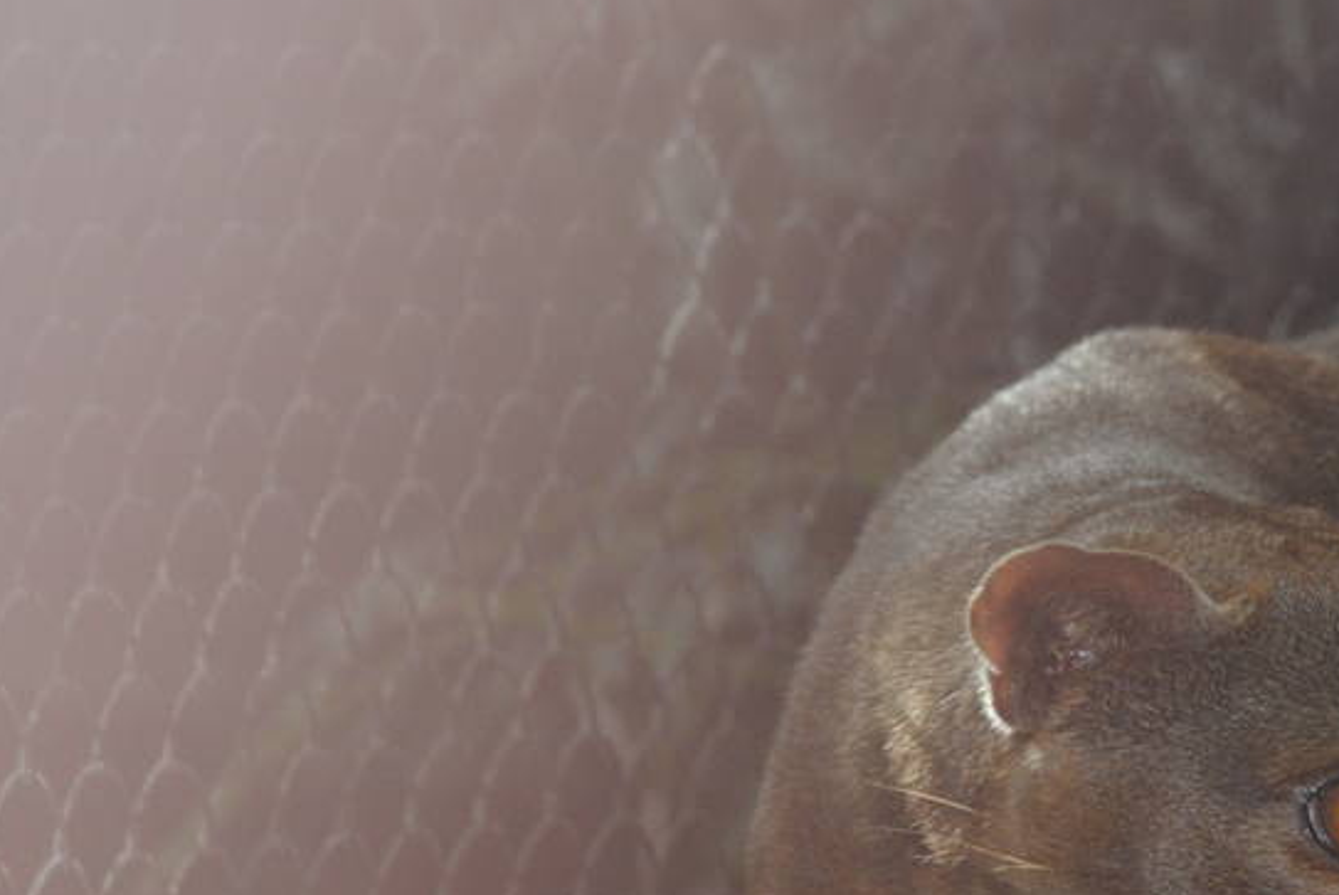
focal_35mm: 464
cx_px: 1563
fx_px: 17289
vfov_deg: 3.0
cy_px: 926
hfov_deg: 4.4
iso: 200
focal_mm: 105
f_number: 4.8
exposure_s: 1/60
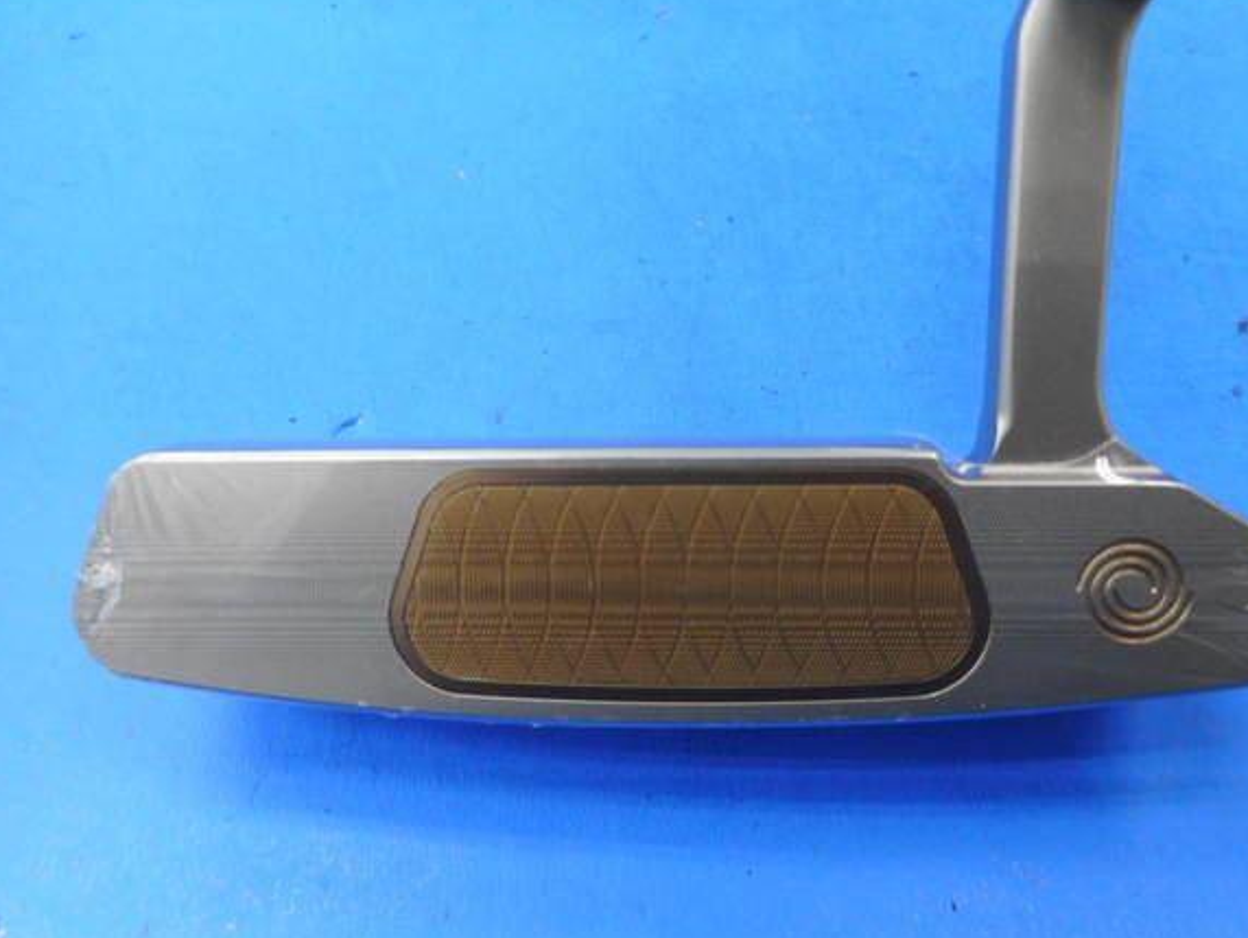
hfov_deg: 63.3
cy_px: 494
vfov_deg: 49.8
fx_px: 1010
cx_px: 673
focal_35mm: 28
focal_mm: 4.5
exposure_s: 1/30
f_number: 3.7
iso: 200
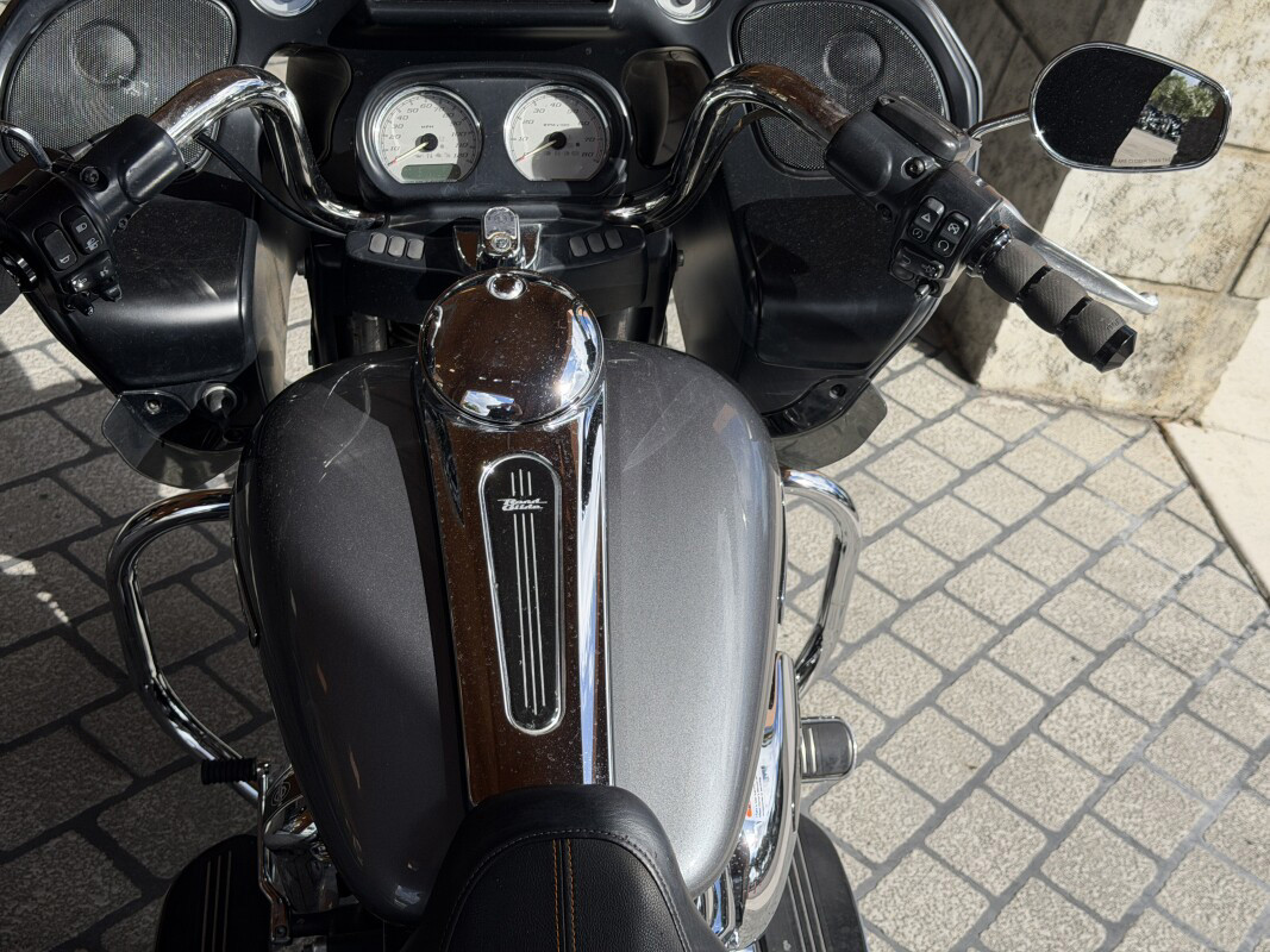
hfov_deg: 39.7
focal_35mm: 48
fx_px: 1761
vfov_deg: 30.3
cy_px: 476
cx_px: 635
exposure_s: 1/2865
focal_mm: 6.76
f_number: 1.78
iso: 64
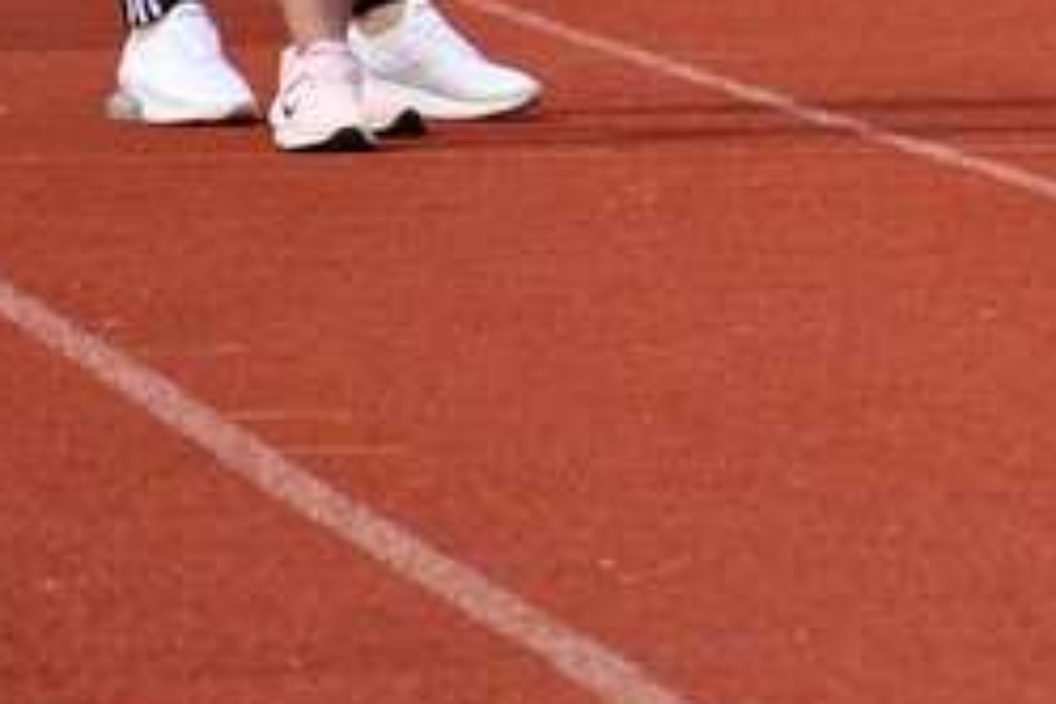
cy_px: -570
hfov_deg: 3.2
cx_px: 1981
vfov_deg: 2.1
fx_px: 18948
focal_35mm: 646
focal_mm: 105
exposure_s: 1/500
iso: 200
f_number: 8
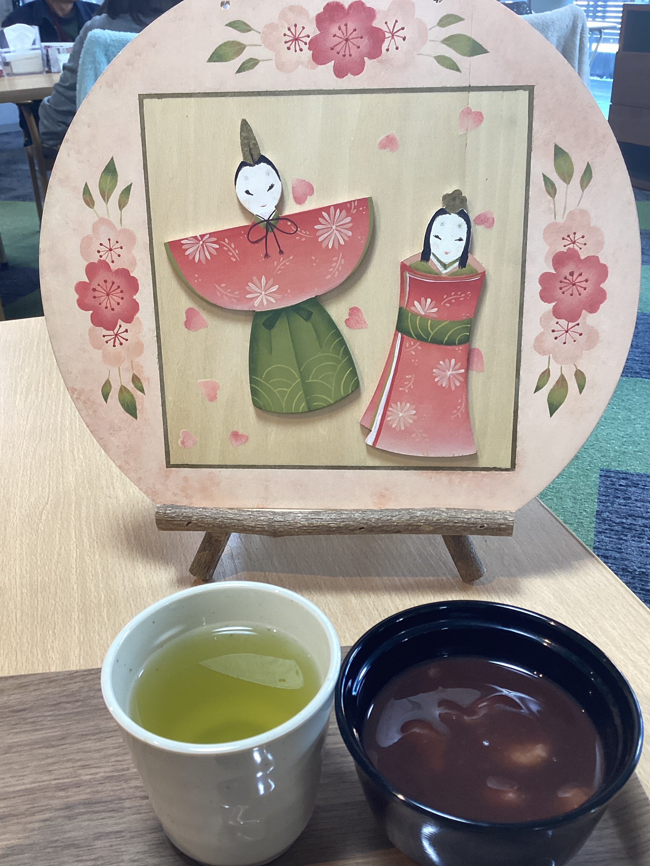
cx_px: 322
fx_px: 801
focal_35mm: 32
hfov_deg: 44.2
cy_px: 444
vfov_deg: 56.8
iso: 100
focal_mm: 3.3
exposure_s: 1/50
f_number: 2.4
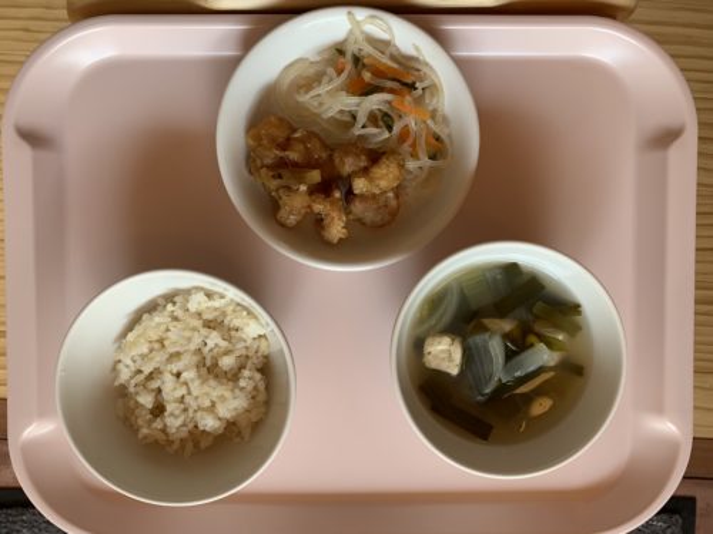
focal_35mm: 26
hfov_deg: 67.3
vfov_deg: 53.1
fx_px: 536
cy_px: 267
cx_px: 356
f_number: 1.8
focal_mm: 4.25
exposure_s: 1/121
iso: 64
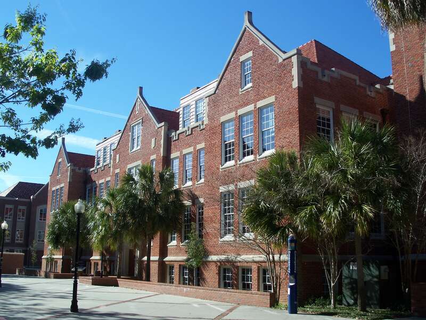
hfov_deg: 50.1
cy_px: 160
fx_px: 455
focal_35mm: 37
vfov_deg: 38.7
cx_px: 213
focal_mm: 7.8
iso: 64
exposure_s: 1/400
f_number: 4
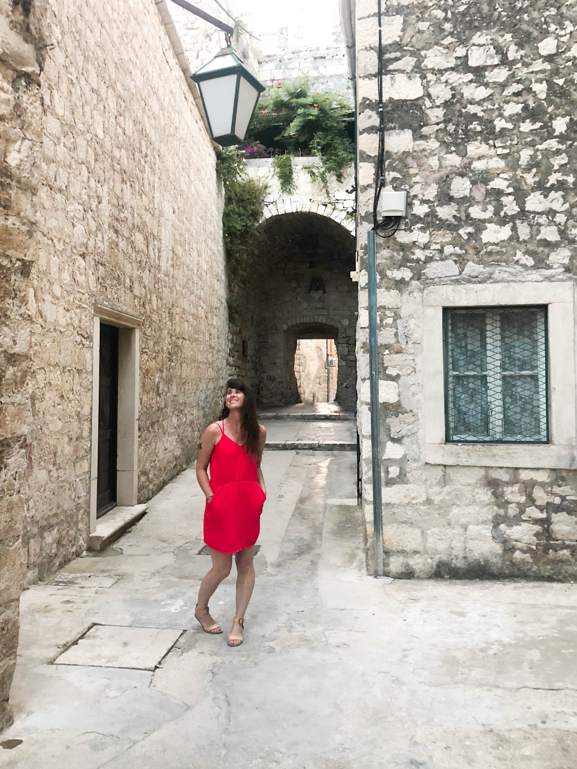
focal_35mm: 32
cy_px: 353
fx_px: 711
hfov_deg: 44.1
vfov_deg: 56.7
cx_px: 268
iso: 100
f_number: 1.8
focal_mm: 4
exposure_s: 1/13
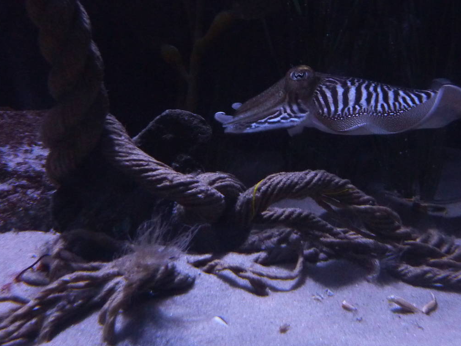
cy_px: 117
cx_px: 344
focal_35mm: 46
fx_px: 613
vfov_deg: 31.3
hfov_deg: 40.1
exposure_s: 1/8
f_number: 3.4
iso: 400
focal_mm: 4.7
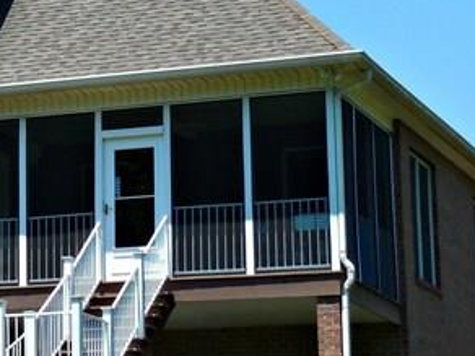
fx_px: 2072
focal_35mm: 151
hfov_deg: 12.5
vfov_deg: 9.8
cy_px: 67
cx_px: -197
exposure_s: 1/640
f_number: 3.9
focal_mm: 7.8
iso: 125
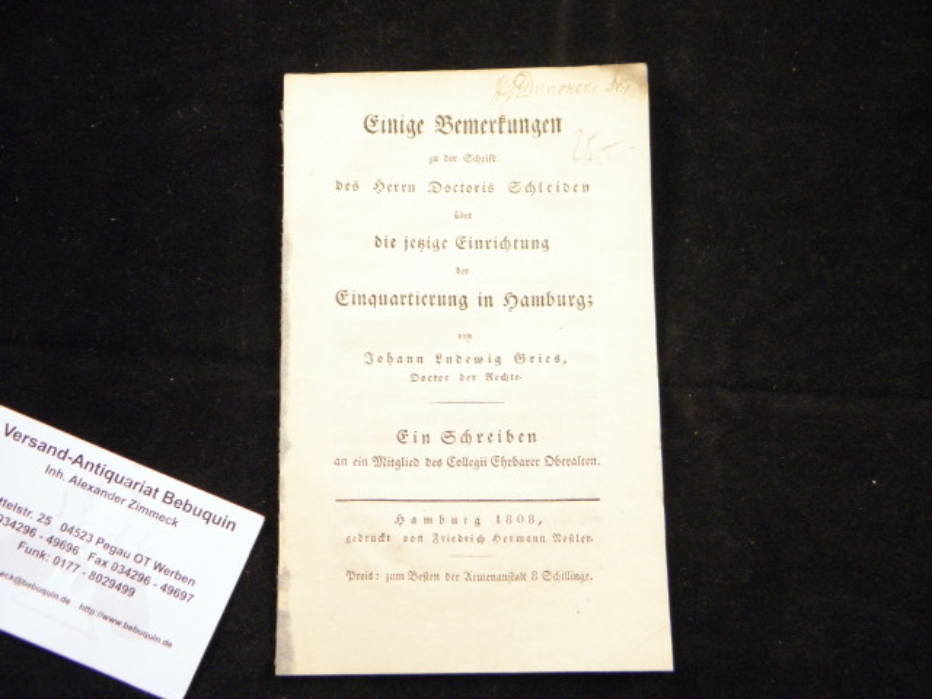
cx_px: 466
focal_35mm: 50
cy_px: 350
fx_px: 1346
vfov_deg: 29.1
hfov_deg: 38.2
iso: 400
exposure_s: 1/40
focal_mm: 9.1
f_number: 4
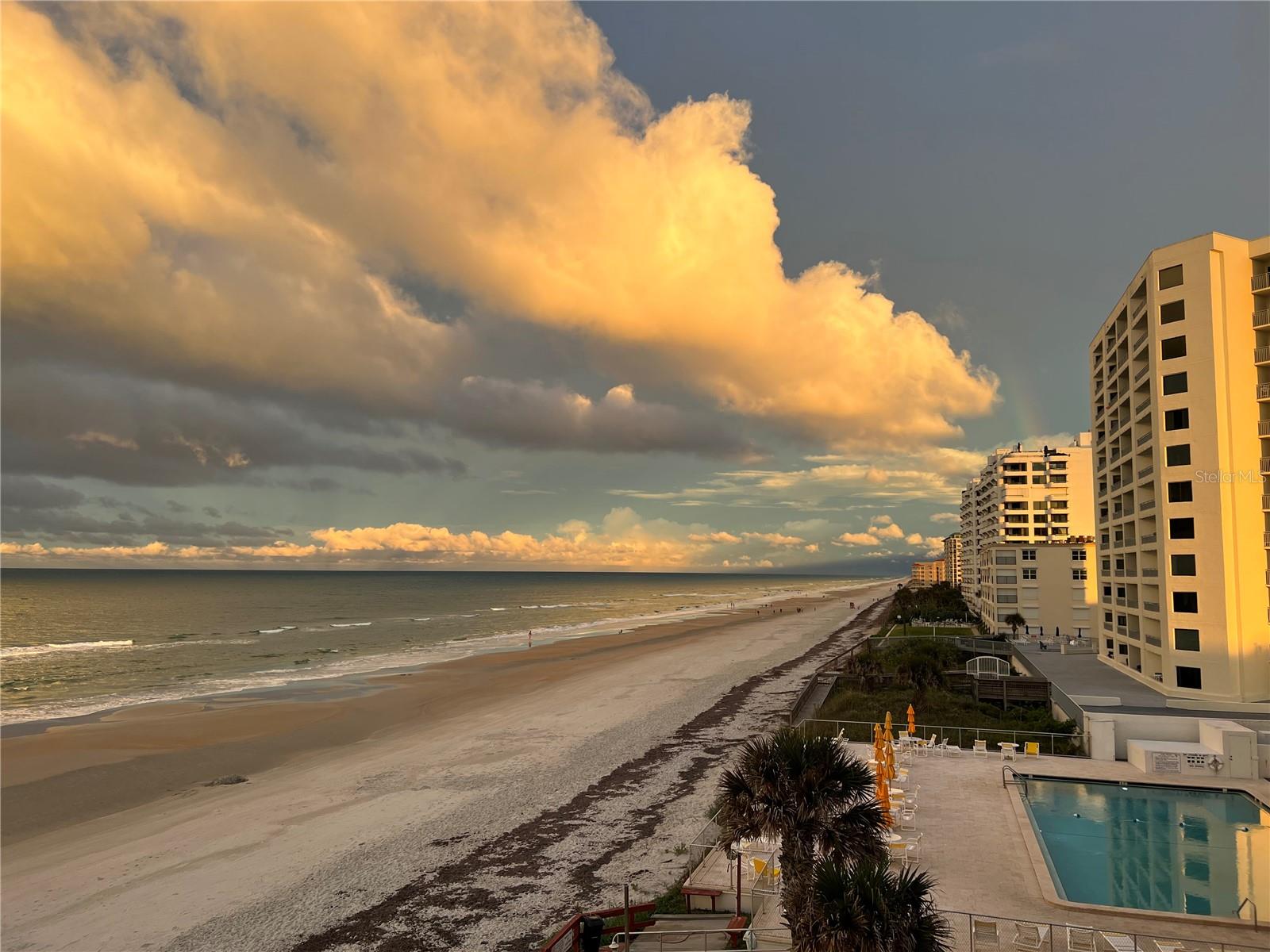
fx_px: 954
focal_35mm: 26
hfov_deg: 67.3
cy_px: 476
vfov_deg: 53.1
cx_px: 635
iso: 50
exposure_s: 1/488
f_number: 1.5
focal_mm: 5.7
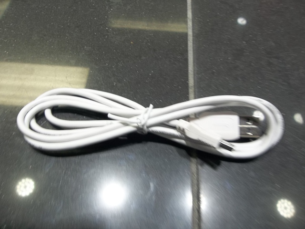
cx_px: 152
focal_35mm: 27
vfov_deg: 51.4
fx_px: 238
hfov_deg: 65.3
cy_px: 114
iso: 120
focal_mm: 4.9
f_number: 3.5
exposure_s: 1/30
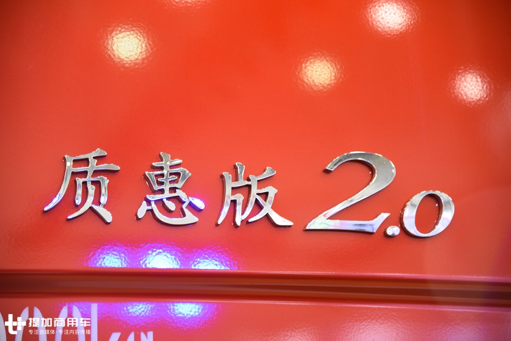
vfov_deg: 13.0
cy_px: 170
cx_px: 256
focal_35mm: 105
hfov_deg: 19.5
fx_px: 1490
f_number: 4
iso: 1400
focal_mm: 105
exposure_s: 1/60
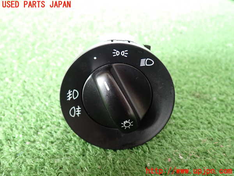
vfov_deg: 39.7
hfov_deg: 51.4
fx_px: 243
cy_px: 88
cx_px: 117
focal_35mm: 36
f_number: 2.5
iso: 250
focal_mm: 6.37
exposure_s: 1/40
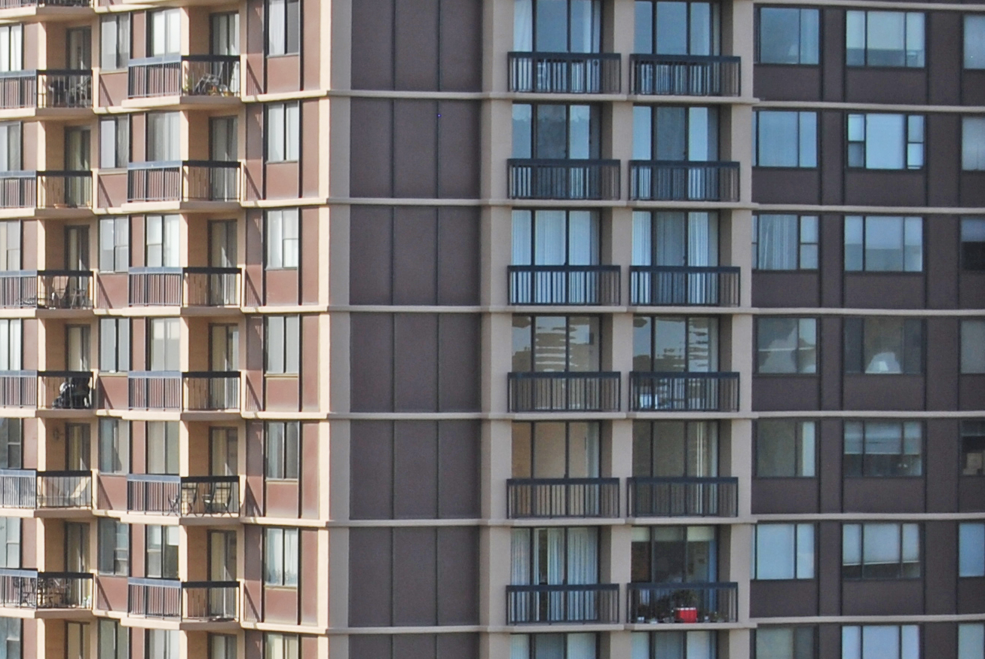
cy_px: 609
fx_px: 6697
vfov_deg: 5.6
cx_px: -57
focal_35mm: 244
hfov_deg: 8.4
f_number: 6.3
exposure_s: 1/160
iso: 100
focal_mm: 55
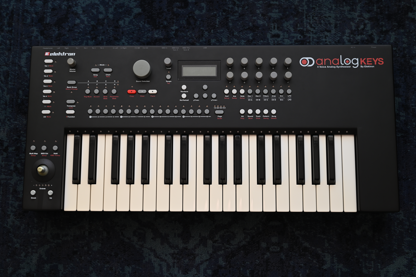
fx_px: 543
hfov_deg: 41.9
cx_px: 209
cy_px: 140
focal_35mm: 47
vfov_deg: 28.6
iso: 220
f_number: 4
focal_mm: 46
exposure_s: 1/250
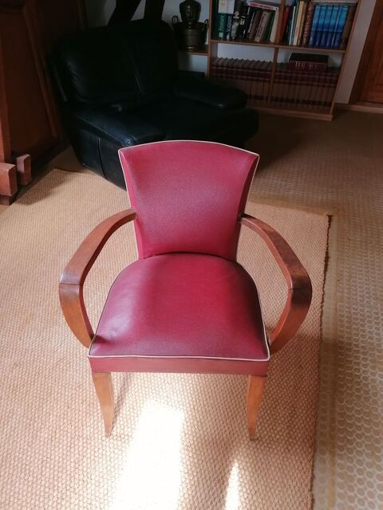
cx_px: 192
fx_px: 398
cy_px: 255
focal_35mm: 27
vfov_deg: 65.3
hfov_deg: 51.4
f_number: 1.8
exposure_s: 1/50
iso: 160
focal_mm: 4.75
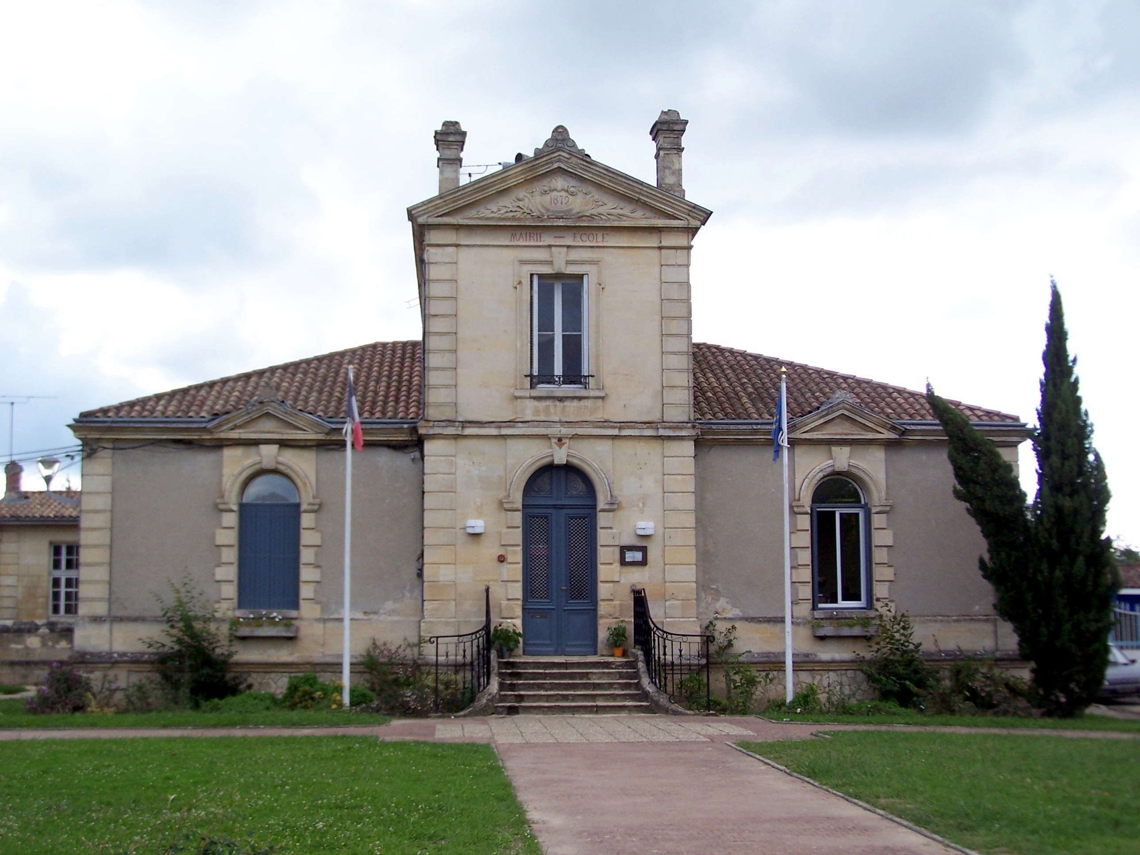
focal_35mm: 48
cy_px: 428
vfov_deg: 30.3
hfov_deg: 39.7
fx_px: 1581
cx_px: 570
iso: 80
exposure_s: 1/400
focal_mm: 8
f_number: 3
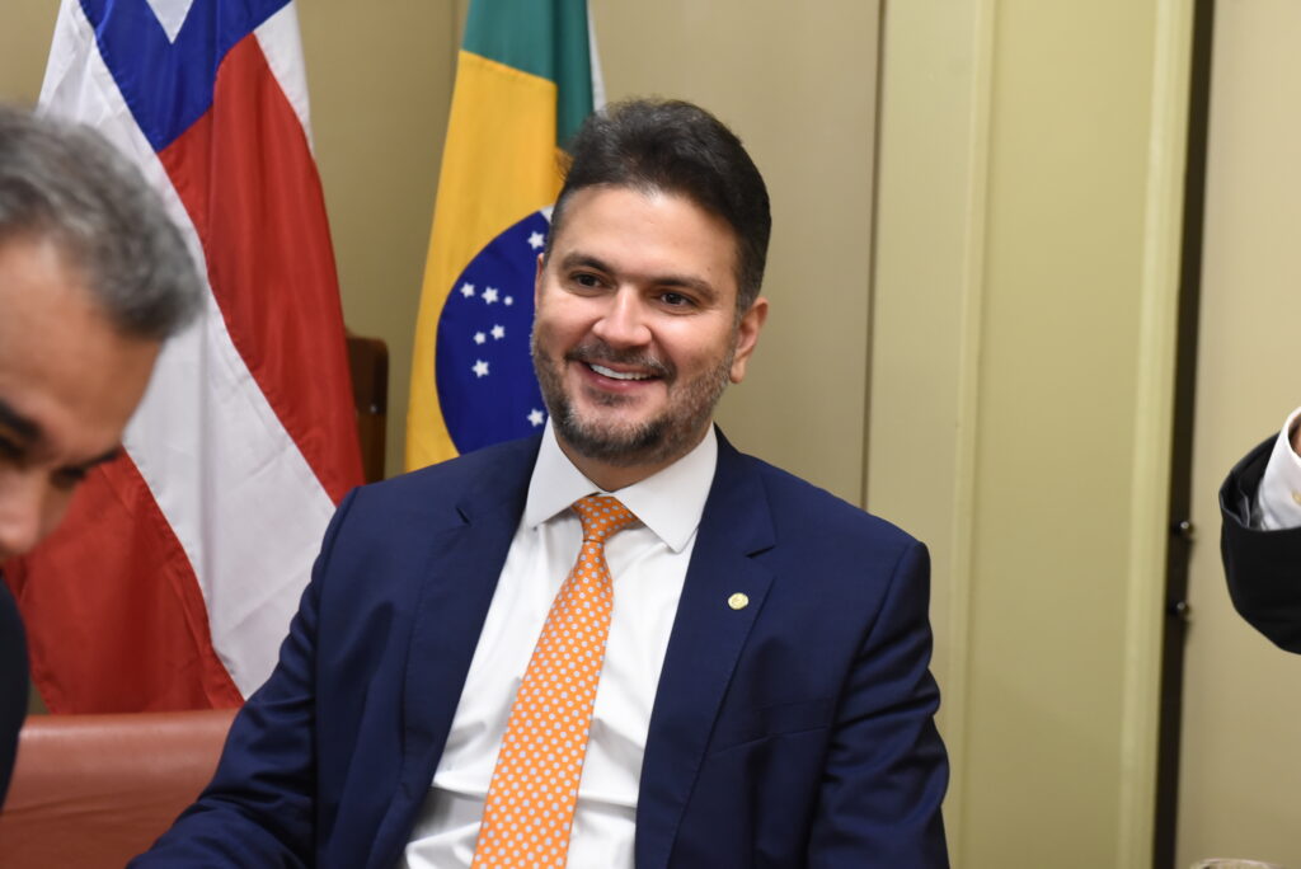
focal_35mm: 66
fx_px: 2386
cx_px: 650
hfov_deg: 30.5
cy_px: 434
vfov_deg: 20.6
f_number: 5
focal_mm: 66
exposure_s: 1/125
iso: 3200
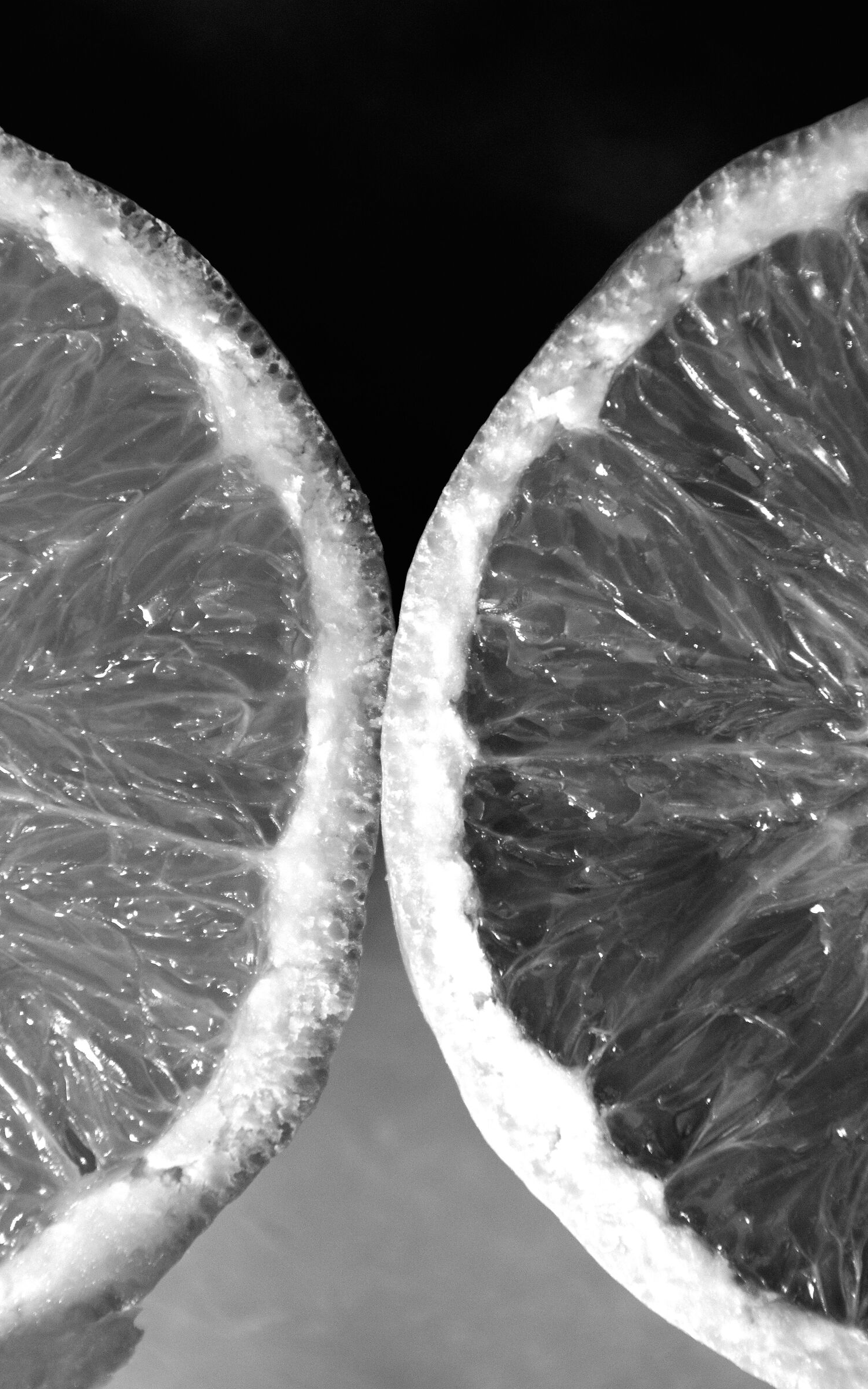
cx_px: 421
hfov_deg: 6.1
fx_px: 8137
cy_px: 695
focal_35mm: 215
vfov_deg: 9.8
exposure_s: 1/4
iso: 400
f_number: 6
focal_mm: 140
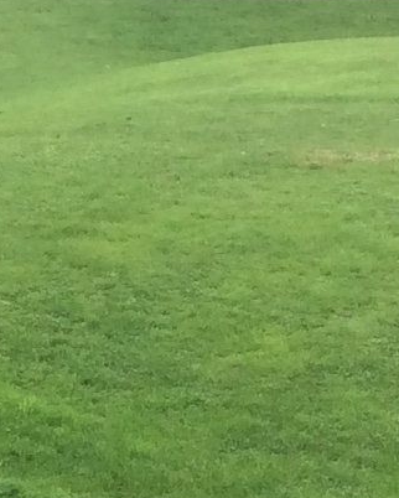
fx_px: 2965
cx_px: 92
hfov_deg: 7.7
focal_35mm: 201
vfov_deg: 9.4
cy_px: 638
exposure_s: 1/184
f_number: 2.4
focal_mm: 3.3
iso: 32
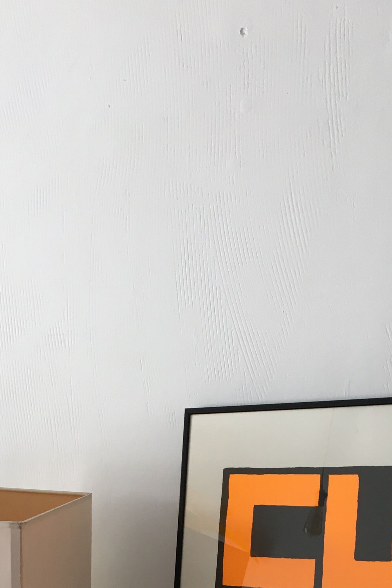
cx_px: 211
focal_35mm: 60
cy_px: 574
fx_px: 980
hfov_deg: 22.6
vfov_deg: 31.2
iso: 25
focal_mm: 4.15
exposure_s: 1/33
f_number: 2.2
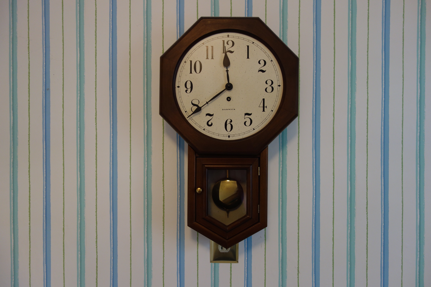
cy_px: 144
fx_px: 335
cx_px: 216
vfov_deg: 46.4
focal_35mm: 28
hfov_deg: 65.5
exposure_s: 1/50
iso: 125
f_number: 1.8
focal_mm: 10.4
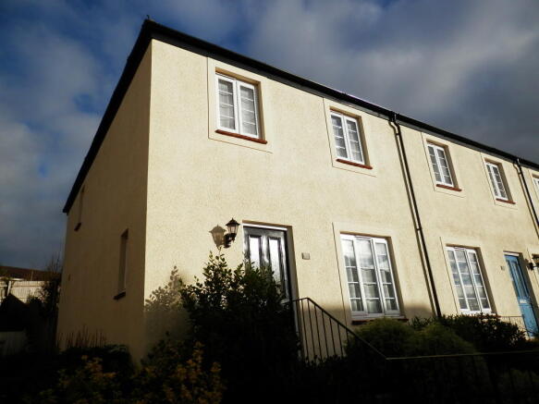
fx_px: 389
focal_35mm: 25
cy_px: 202
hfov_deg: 69.4
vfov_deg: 54.9
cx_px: 270
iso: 80
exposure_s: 1/320
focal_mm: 4.5
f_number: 8.7
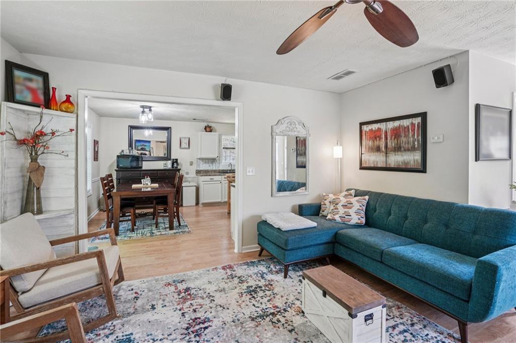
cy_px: 172
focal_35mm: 16
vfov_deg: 73.7
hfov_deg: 96.8
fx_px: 229
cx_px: 258
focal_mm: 16
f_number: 8
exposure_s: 1/6
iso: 400
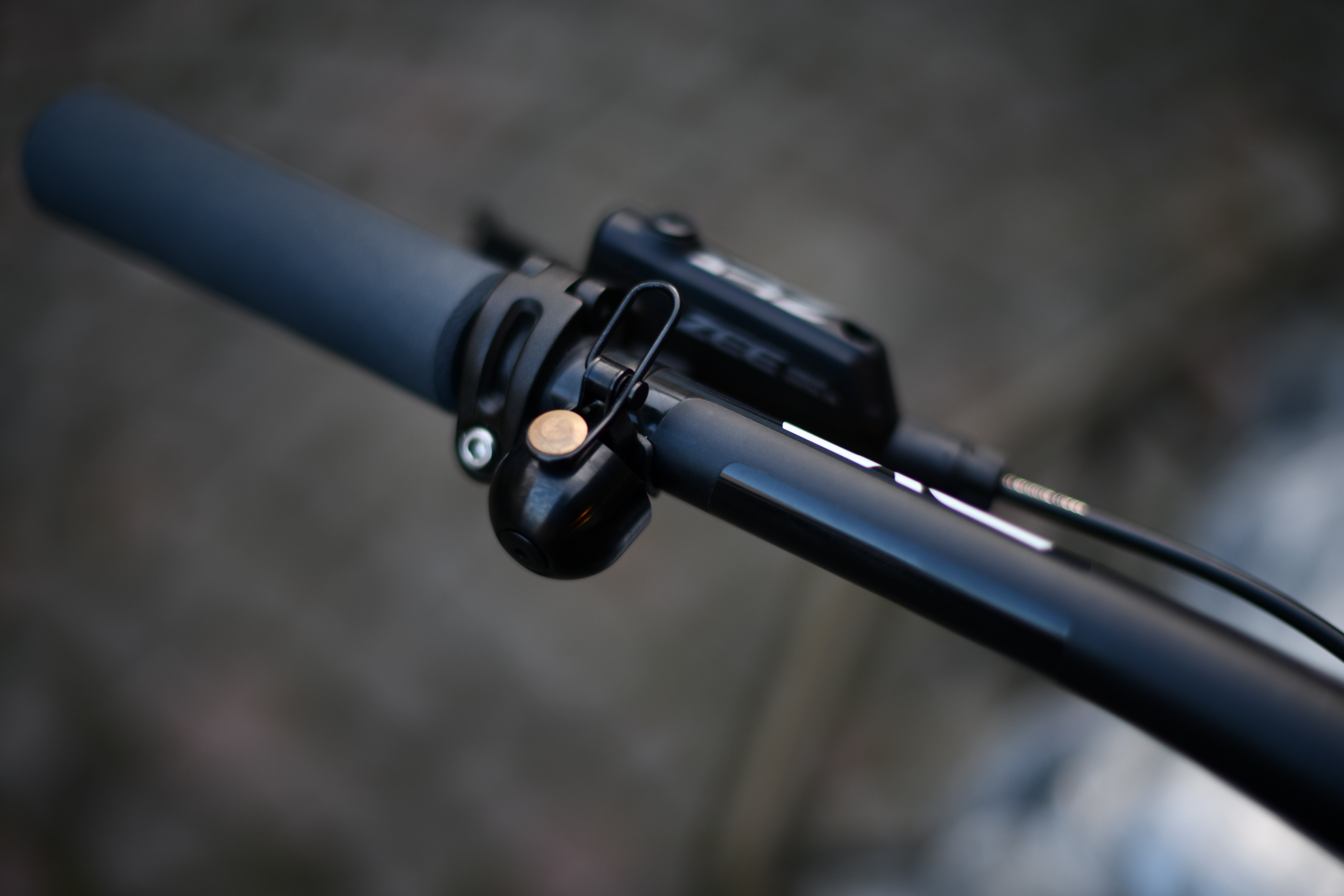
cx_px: 679
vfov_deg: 26.5
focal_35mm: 51
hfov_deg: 38.9
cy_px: 452
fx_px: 1904
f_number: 1.4
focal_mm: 50
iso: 100
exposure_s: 1/200
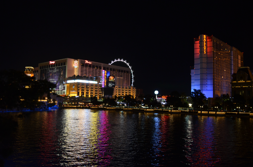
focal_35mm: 33
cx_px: 126
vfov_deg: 39.8
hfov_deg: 57.3
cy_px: 84
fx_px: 231
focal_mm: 22
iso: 900
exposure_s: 1/30
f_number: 4
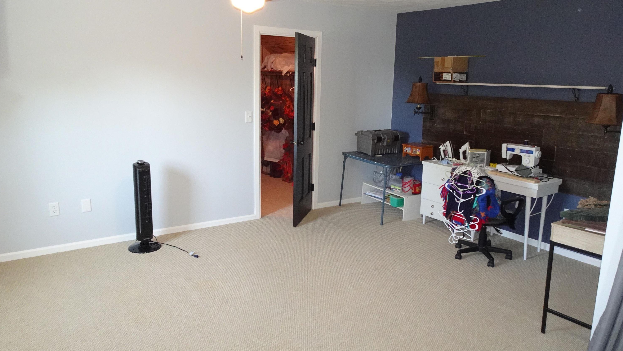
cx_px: 320
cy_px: 168
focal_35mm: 27
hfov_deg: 69.9
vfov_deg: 42.9
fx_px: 446
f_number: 3.5
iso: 640
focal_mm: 4.25
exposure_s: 1/30
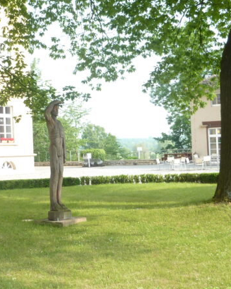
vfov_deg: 34.7
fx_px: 461
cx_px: 73
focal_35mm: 54
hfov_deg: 27.9
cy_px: 144
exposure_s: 1/160
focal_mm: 4.7
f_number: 3.4
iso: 80
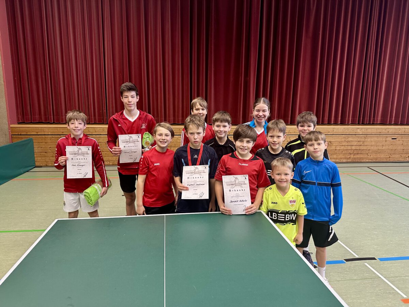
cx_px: 204
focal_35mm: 24
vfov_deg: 56.8
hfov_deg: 71.6
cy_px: 154
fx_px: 284
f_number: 1.78
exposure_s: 1/50
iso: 320
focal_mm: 6.86
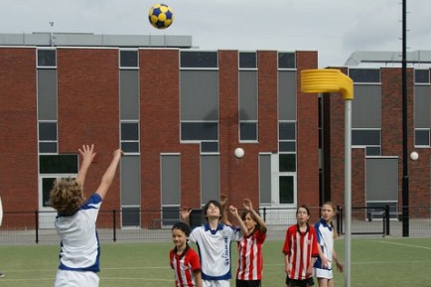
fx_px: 969
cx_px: 233
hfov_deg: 25.1
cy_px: 214
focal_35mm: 81
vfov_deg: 16.8
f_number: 6.3
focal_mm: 26
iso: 100
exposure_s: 1/500
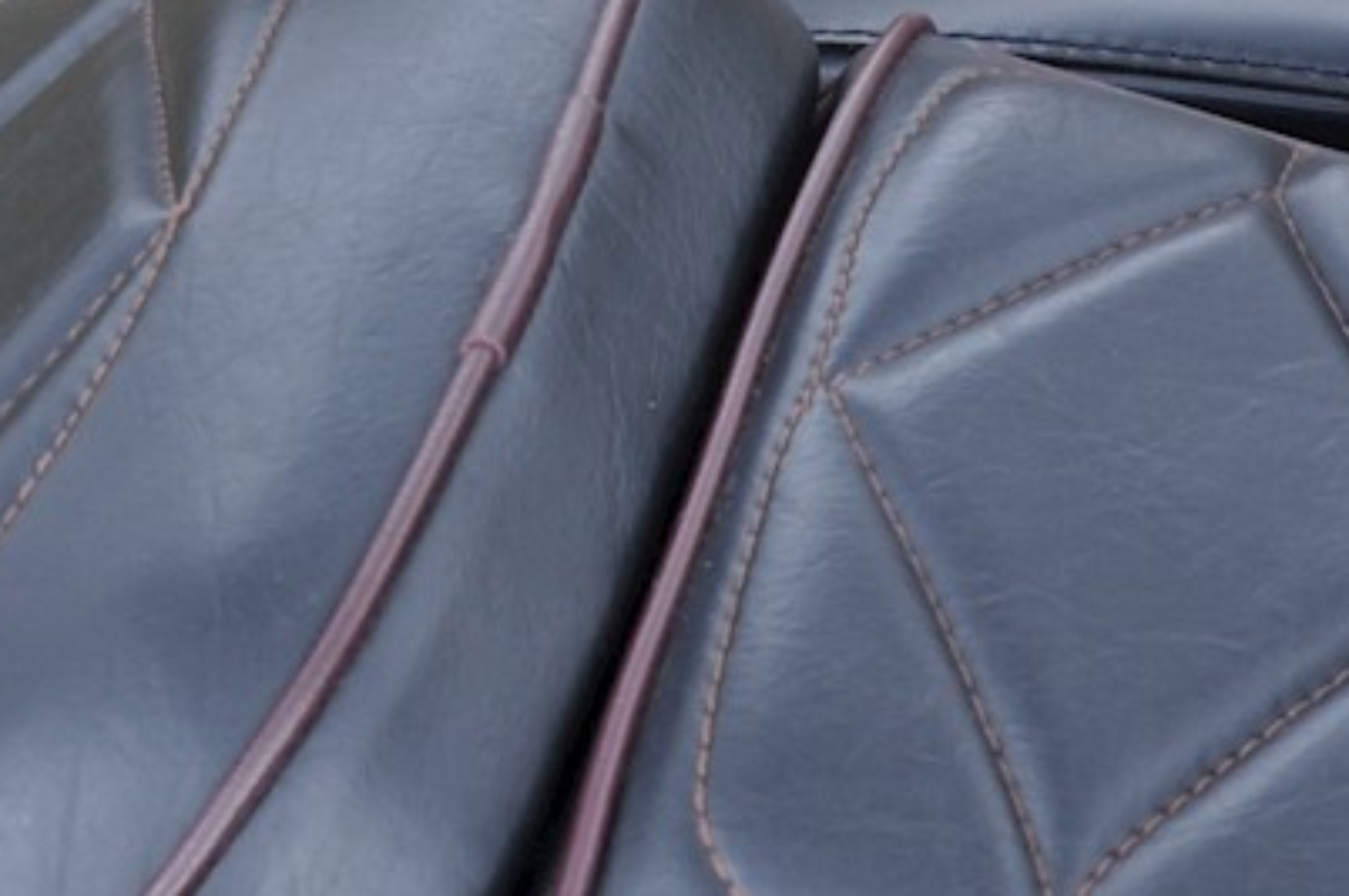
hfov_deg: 13.6
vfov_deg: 9.1
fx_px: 5628
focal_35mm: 150
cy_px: 193
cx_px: 393
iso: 200
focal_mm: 21
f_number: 8
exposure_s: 1/60
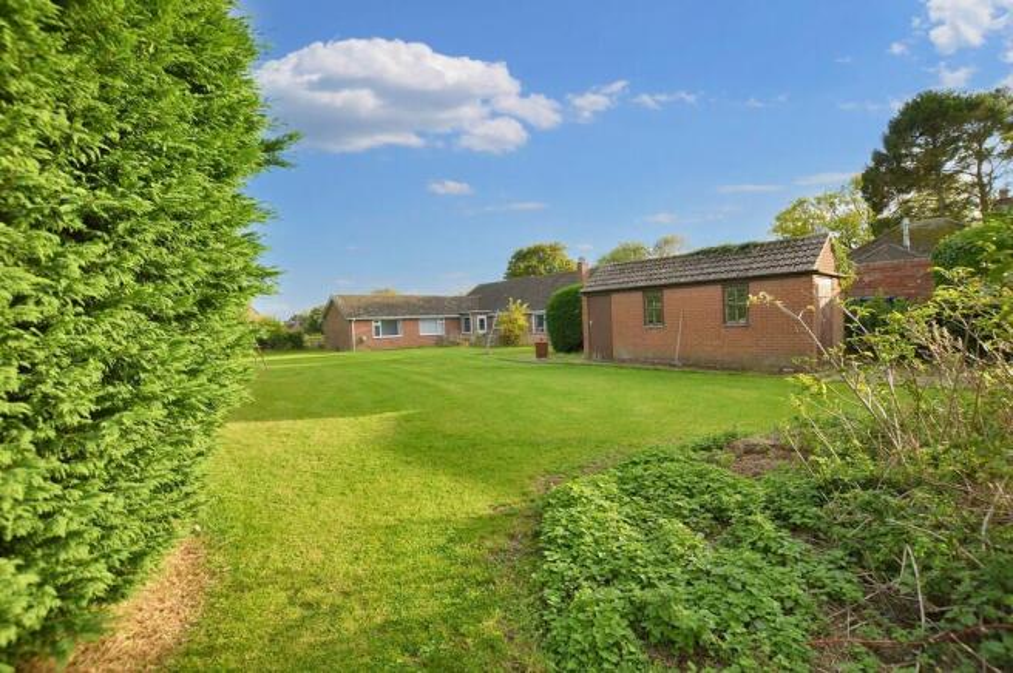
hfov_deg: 100.4
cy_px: 336
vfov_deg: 77.2
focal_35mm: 15
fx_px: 422
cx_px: 506
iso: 100
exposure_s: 1/160
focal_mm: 10
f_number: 6.3
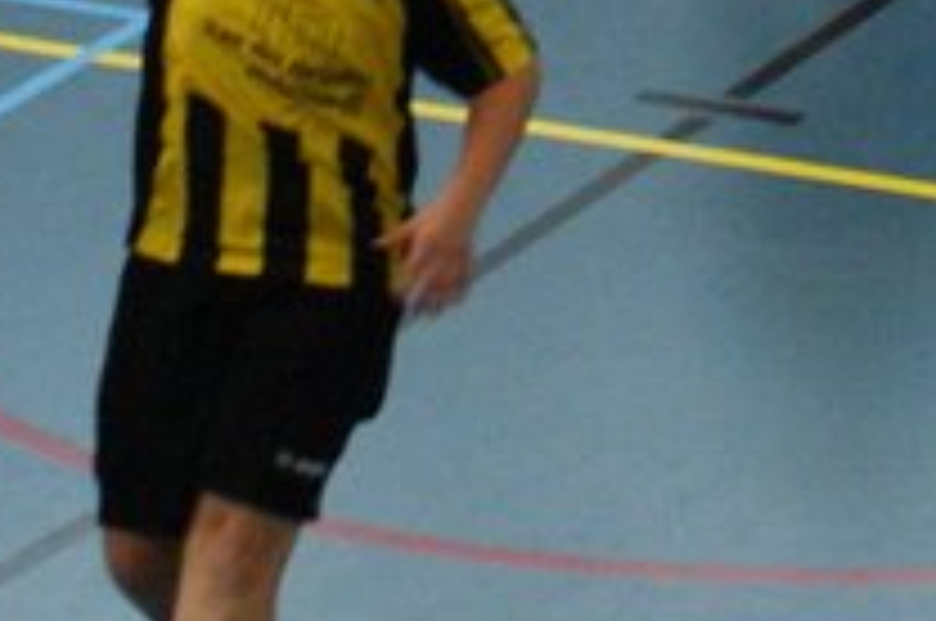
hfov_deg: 8.5
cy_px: -594
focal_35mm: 242
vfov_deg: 5.5
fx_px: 6282
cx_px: 616
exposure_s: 1/200
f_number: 5
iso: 800
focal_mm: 28
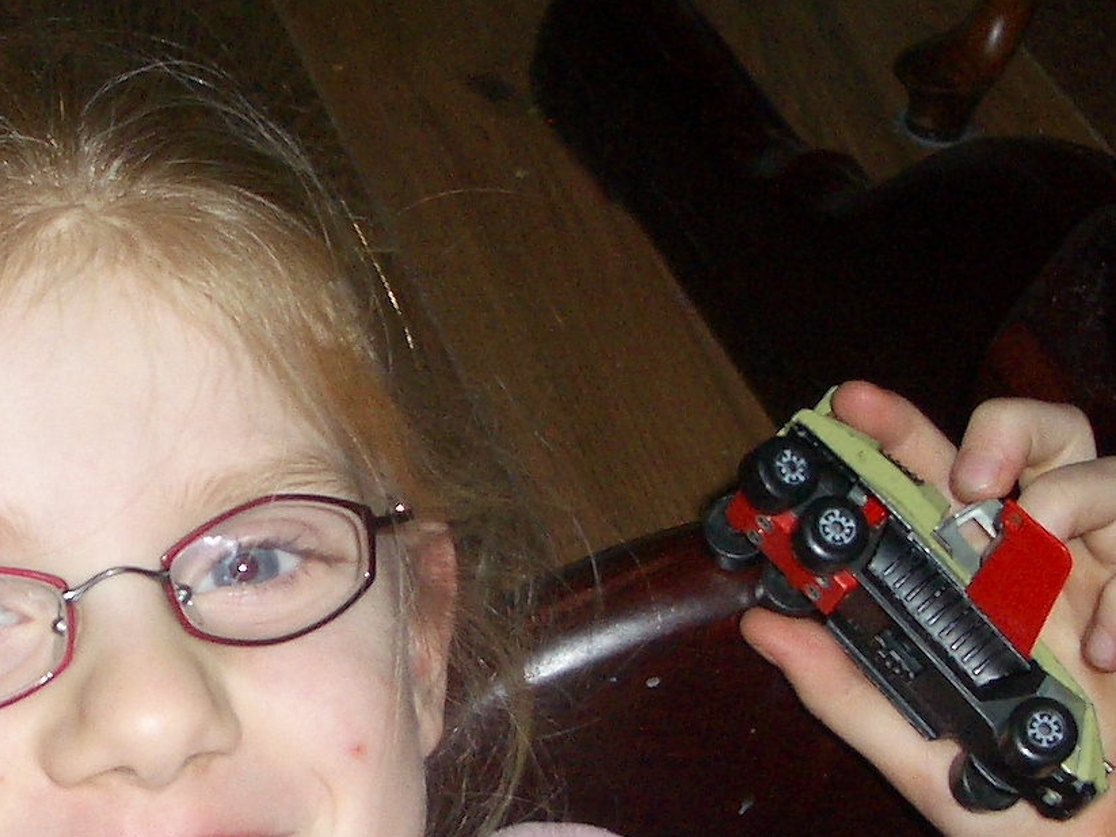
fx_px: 3159
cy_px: 450
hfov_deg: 19.7
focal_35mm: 98
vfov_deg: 15.1
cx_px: 151
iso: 100
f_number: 2.6
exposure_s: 1/60
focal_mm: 5.8
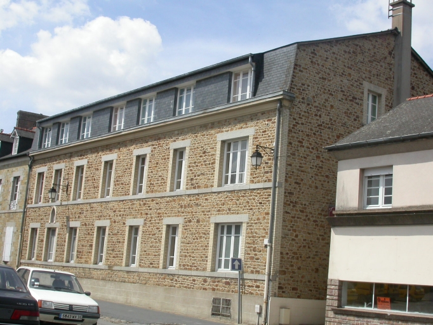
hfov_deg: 36.2
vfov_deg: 27.5
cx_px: 216
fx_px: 663
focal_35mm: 53
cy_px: 162
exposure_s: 1/406
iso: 100
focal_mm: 11.1
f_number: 7.5
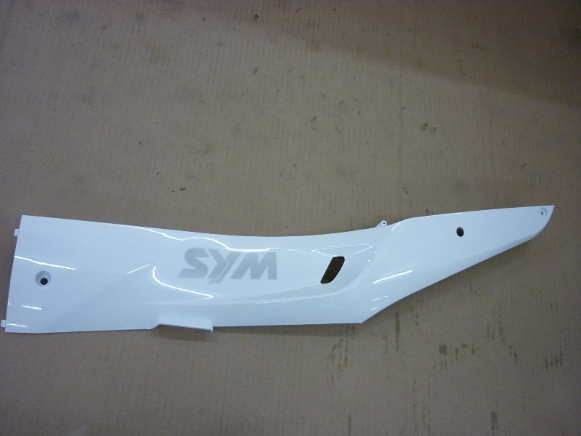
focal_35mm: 33
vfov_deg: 42.9
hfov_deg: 55.4
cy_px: 218
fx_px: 554
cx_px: 290
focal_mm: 5.5
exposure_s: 1/30
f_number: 2.8
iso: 250
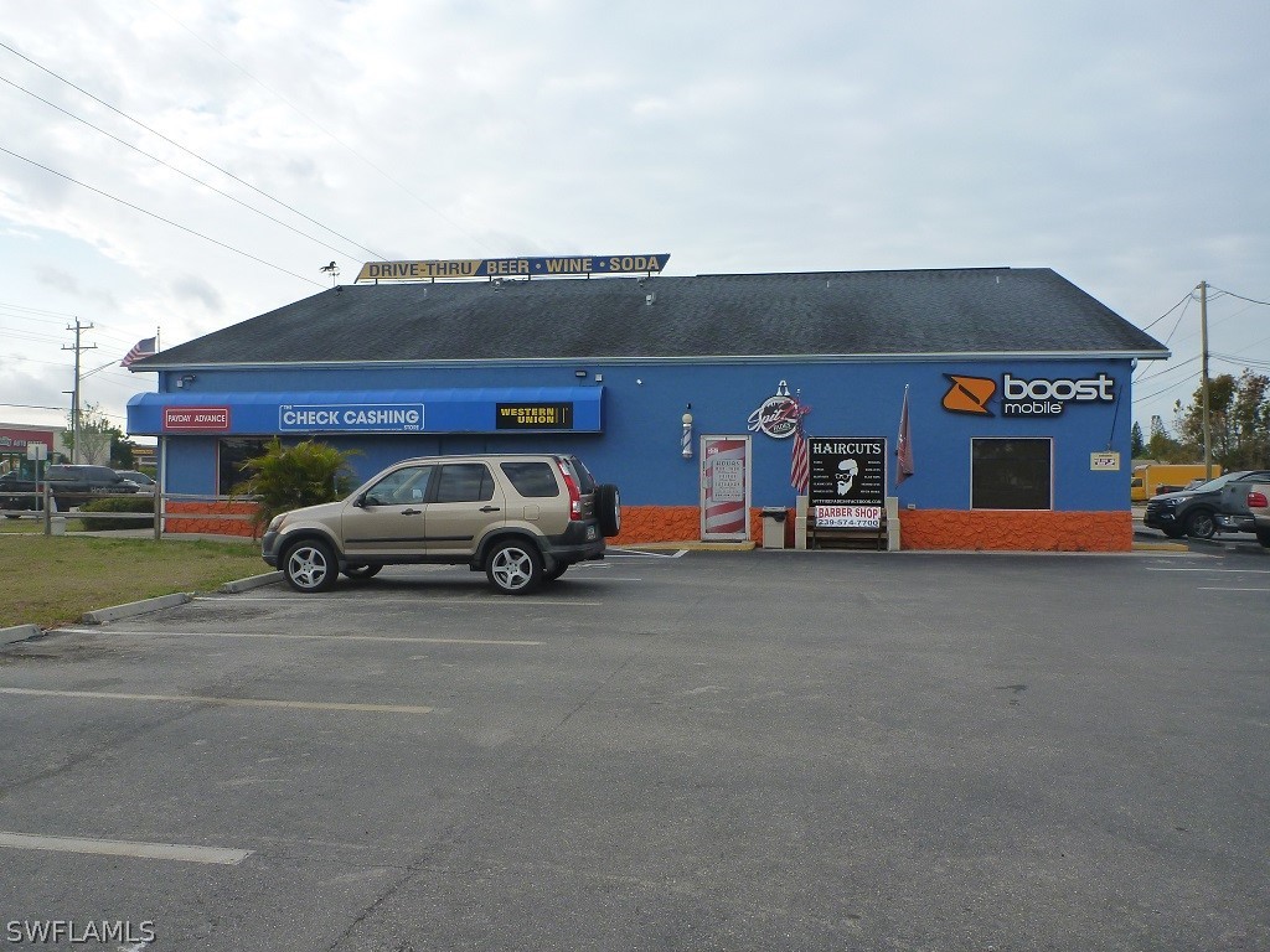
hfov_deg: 61.7
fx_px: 1064
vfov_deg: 48.2
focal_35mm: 29
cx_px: 635
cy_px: 476
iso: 160
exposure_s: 1/400
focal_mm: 5.2
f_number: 3.4
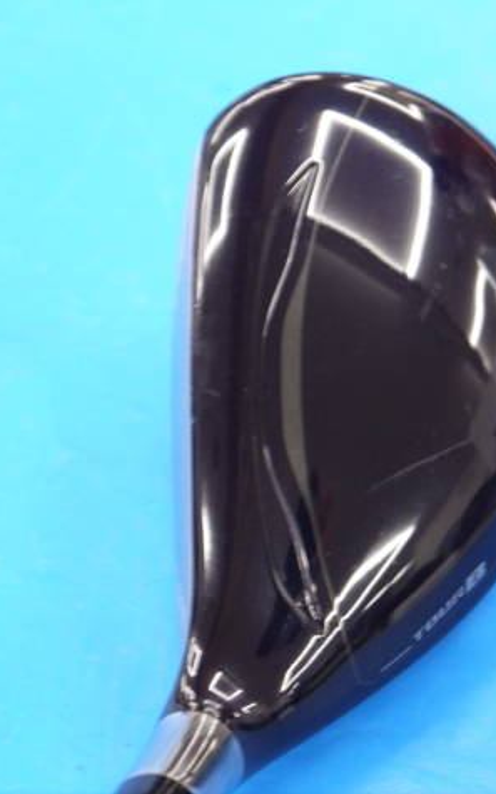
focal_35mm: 120
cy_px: 396
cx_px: 341
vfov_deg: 17.4
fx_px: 2595
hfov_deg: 10.9
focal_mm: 42
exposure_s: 1/60
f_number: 5.6
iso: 800
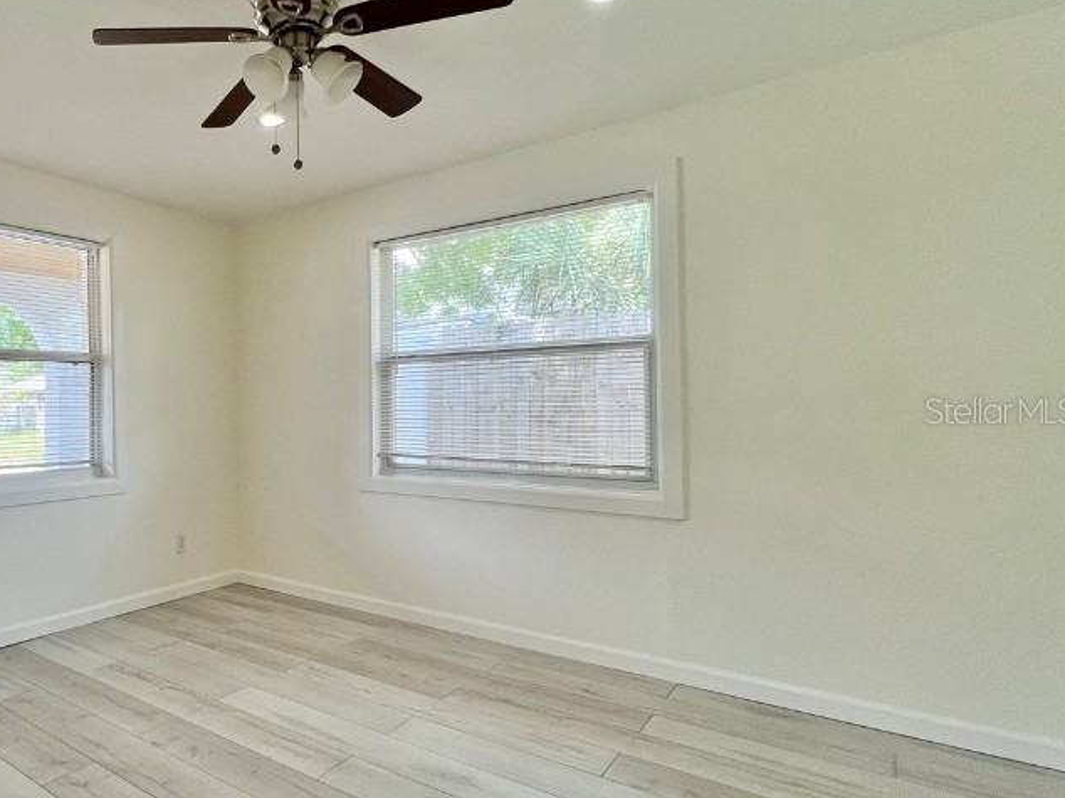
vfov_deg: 63.4
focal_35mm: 21
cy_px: 410
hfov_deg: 71.6
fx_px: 646
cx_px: 223
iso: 80
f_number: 1.8
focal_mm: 1.57
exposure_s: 1/120
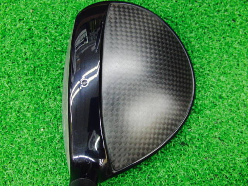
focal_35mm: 37
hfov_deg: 50.1
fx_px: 265
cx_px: 124
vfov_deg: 38.7
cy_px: 93
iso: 400
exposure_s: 1/20
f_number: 3.6
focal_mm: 6.42
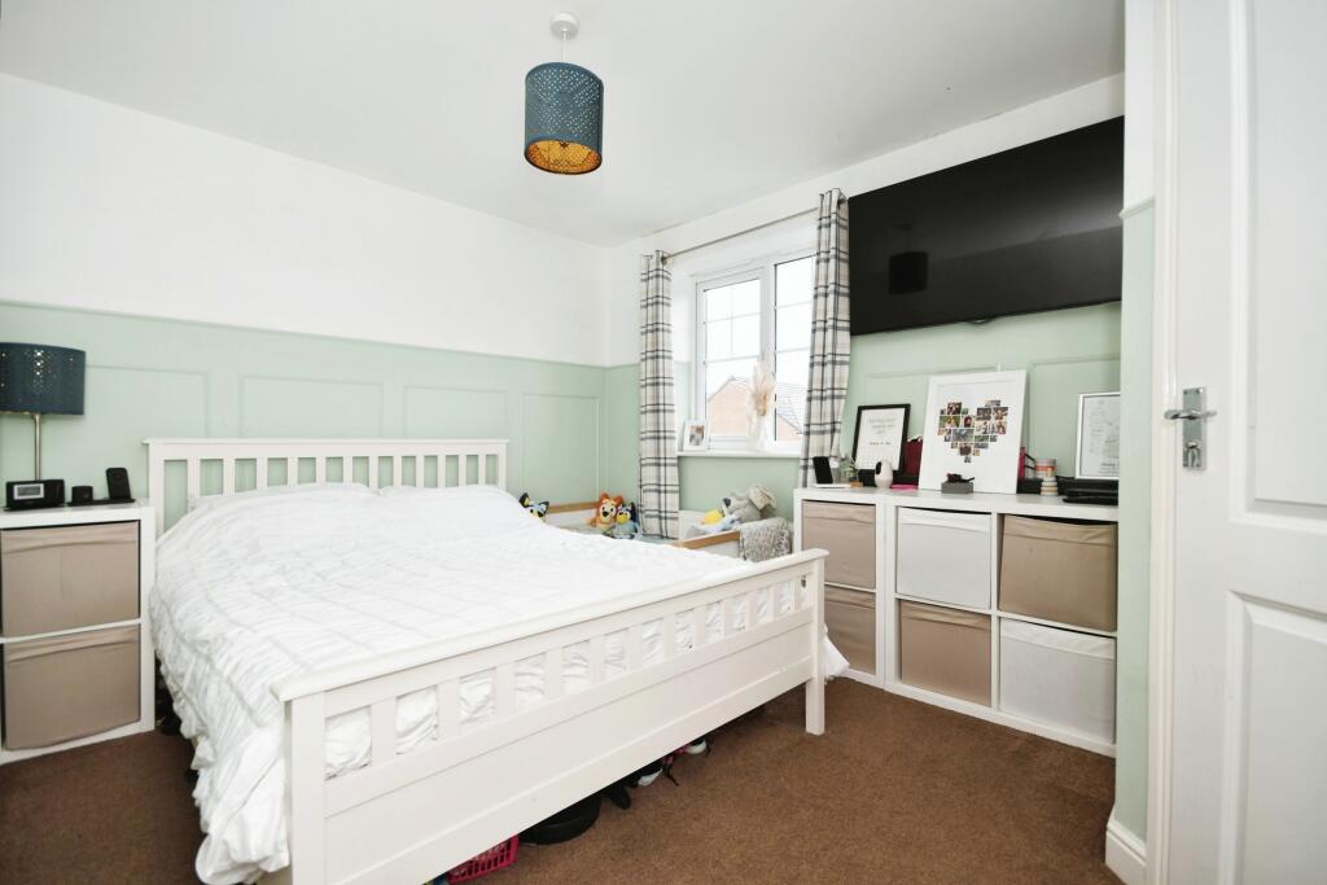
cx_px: 664
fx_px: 590
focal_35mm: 16
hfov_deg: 96.7
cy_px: 442
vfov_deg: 73.8
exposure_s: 1/60
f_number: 8
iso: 200
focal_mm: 11
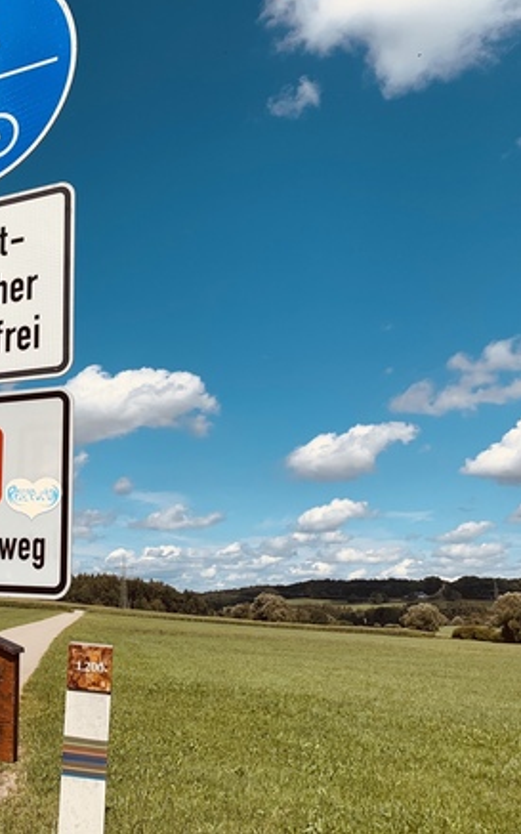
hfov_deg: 31.0
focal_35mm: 37
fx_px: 841
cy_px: 418
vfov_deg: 52.8
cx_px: -37
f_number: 1.8
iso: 25
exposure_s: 1/3788
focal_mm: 4.25
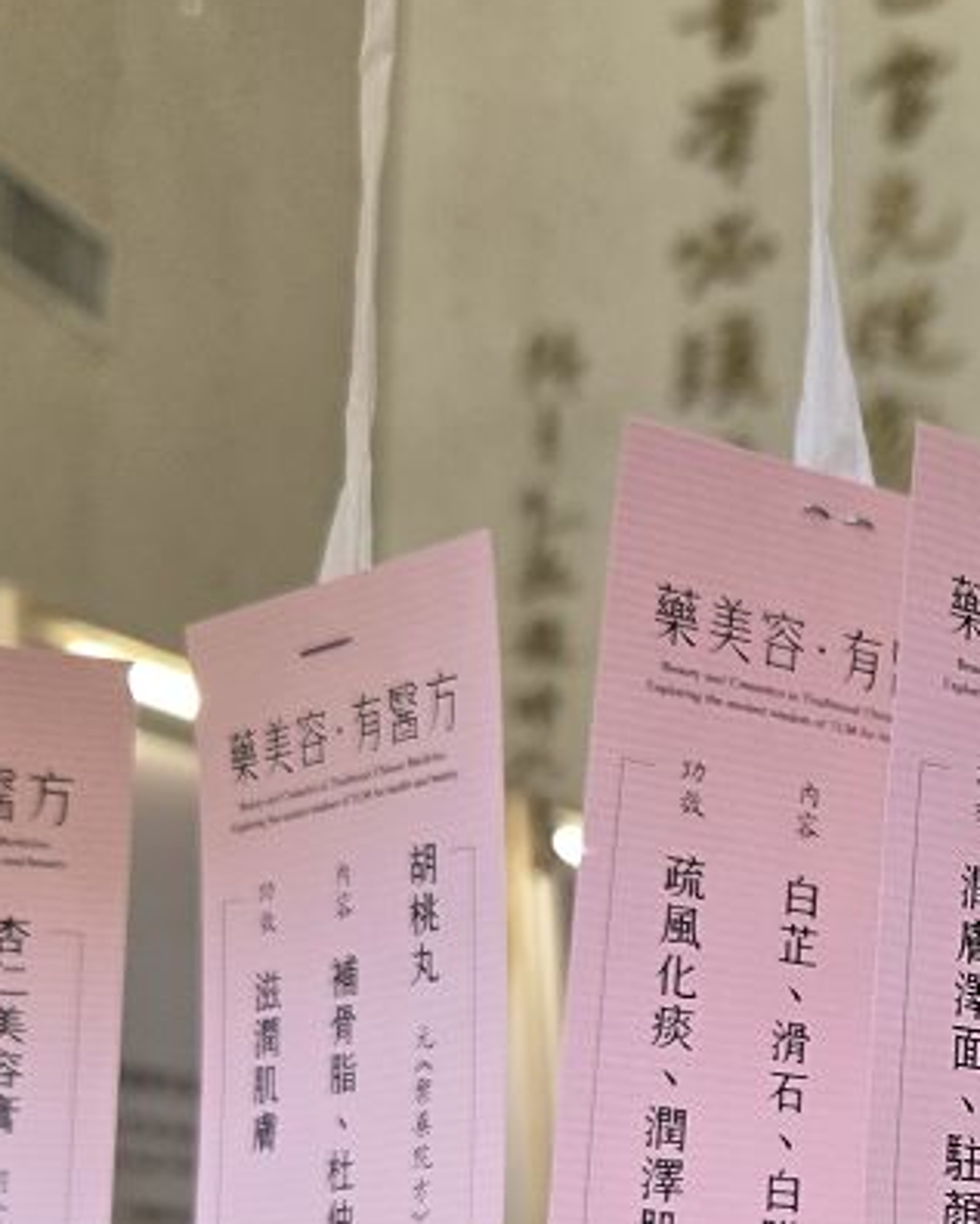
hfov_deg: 24.6
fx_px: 2102
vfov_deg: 31.2
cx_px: 1051
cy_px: 1069
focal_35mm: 58
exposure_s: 1/120
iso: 125
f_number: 1.8
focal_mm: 5.4
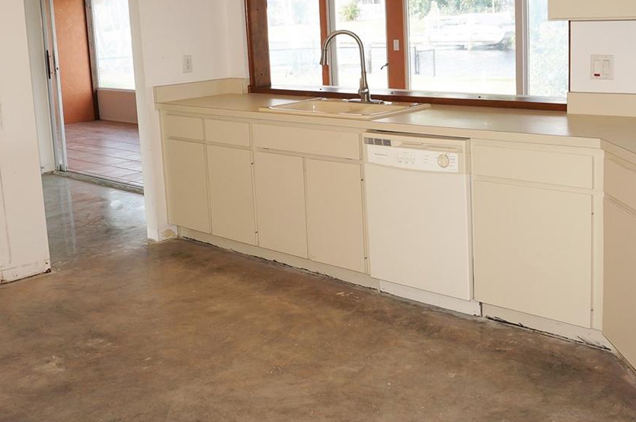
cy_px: 141
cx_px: 335
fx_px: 811
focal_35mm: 46
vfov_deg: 29.0
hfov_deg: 42.8
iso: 200
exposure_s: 1/160
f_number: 4
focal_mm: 16
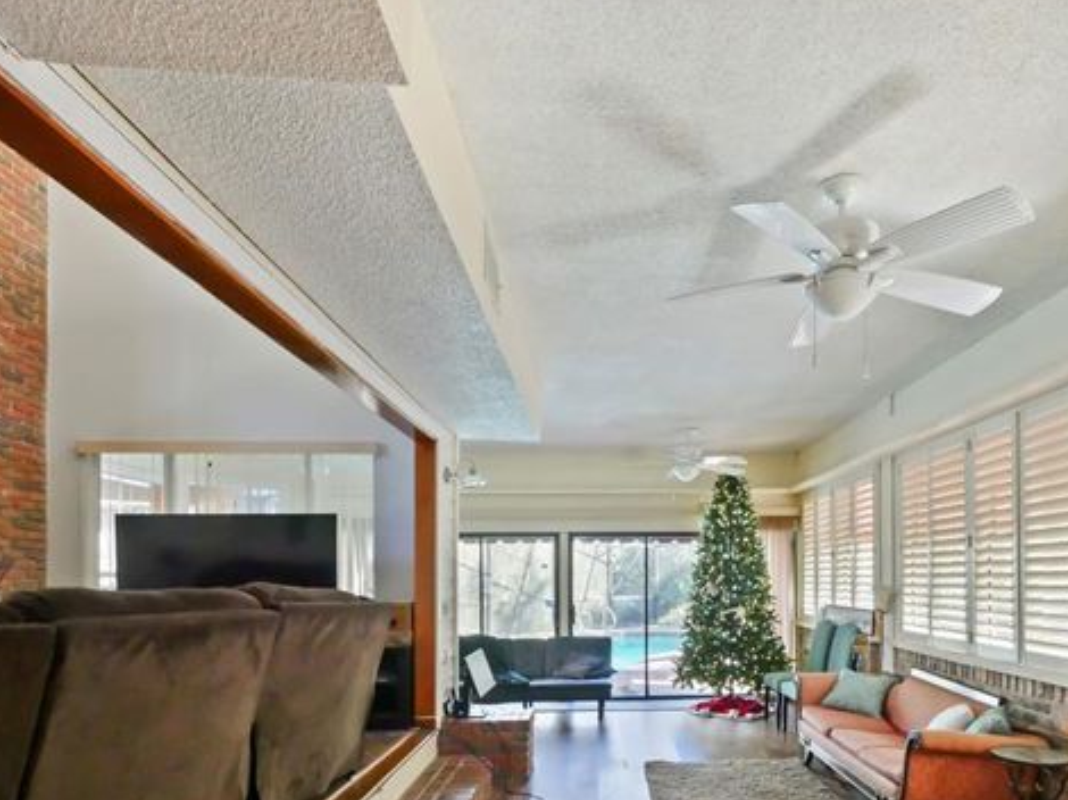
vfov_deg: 60.8
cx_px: 640
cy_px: 573
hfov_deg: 78.1
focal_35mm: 21
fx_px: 648
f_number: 4
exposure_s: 1/40
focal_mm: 7
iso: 3200
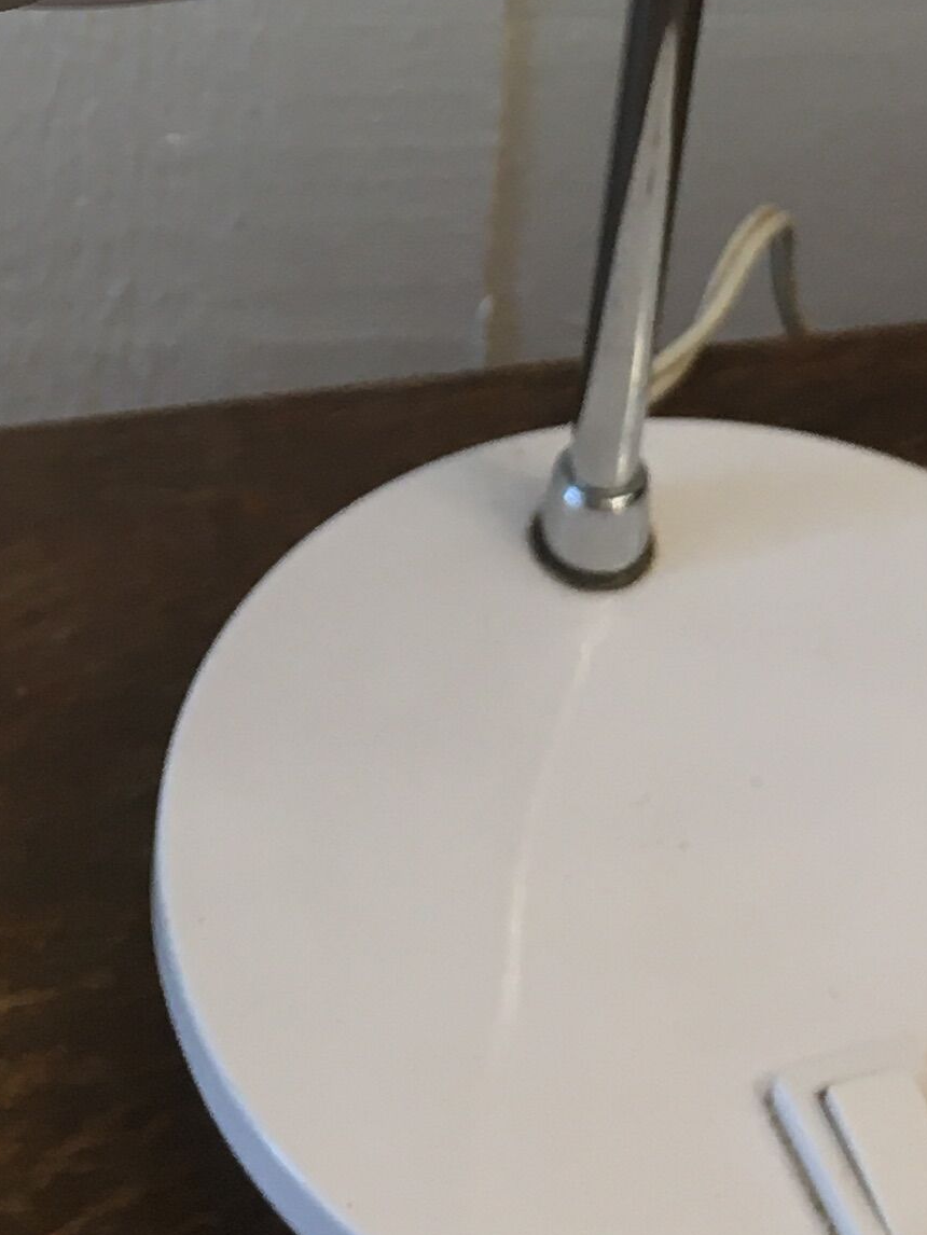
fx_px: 3641
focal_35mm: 102
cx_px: 363
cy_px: -355
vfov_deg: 18.0
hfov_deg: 14.5
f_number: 2.2
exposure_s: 1/33
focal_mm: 4.15
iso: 32
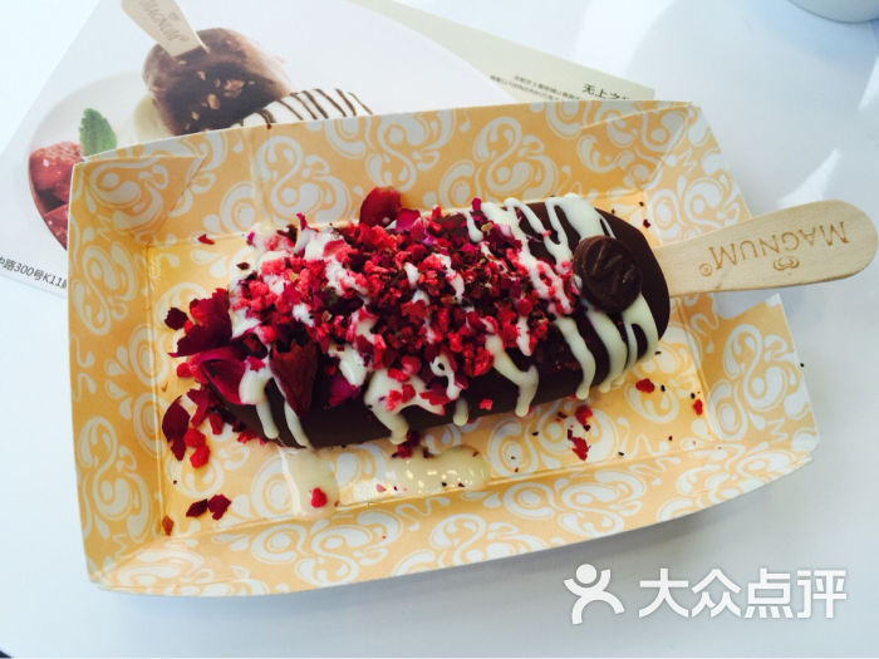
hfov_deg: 61.7
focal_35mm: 29
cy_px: 330
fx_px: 736
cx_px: 440
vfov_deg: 48.2
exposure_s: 1/100
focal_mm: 4.15
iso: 50
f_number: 2.2
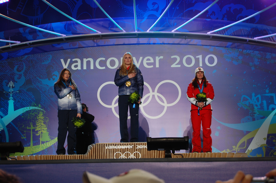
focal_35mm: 82
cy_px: 92
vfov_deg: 16.5
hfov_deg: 24.6
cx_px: 138
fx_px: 632
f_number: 5.6
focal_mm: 55
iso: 400
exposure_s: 1/40
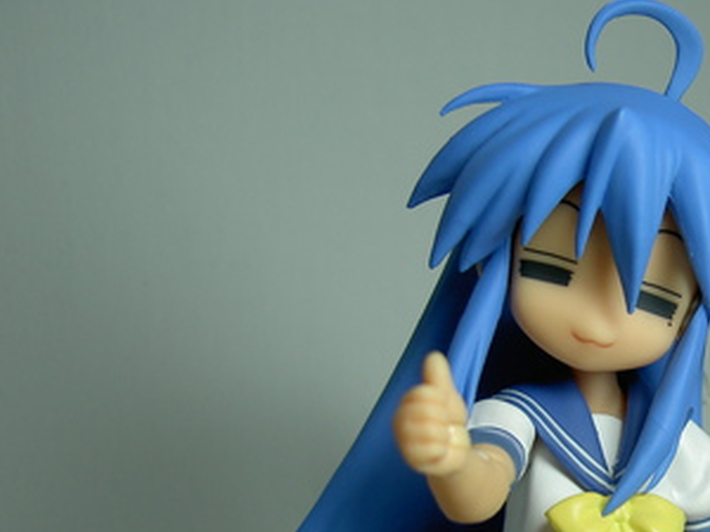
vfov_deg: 18.7
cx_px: 653
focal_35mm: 78
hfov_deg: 24.2
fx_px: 1600
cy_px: 445
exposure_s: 1/152
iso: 100
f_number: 2.8
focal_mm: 8
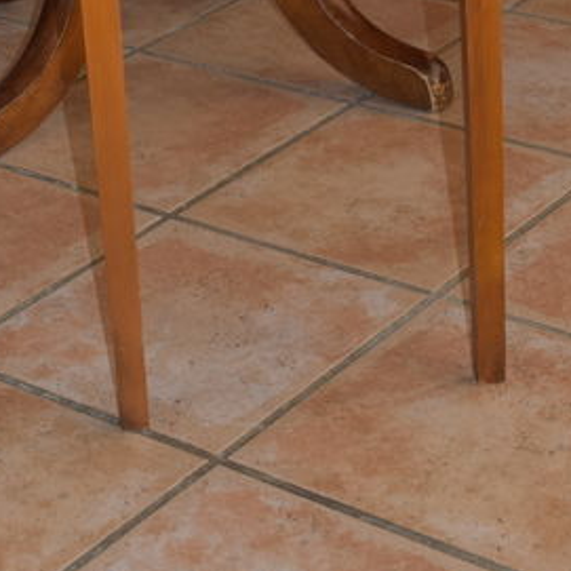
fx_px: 2109
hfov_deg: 15.4
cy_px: -131
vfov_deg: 14.9
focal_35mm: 113
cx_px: 170
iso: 450
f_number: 3.8
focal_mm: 24
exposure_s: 1/30
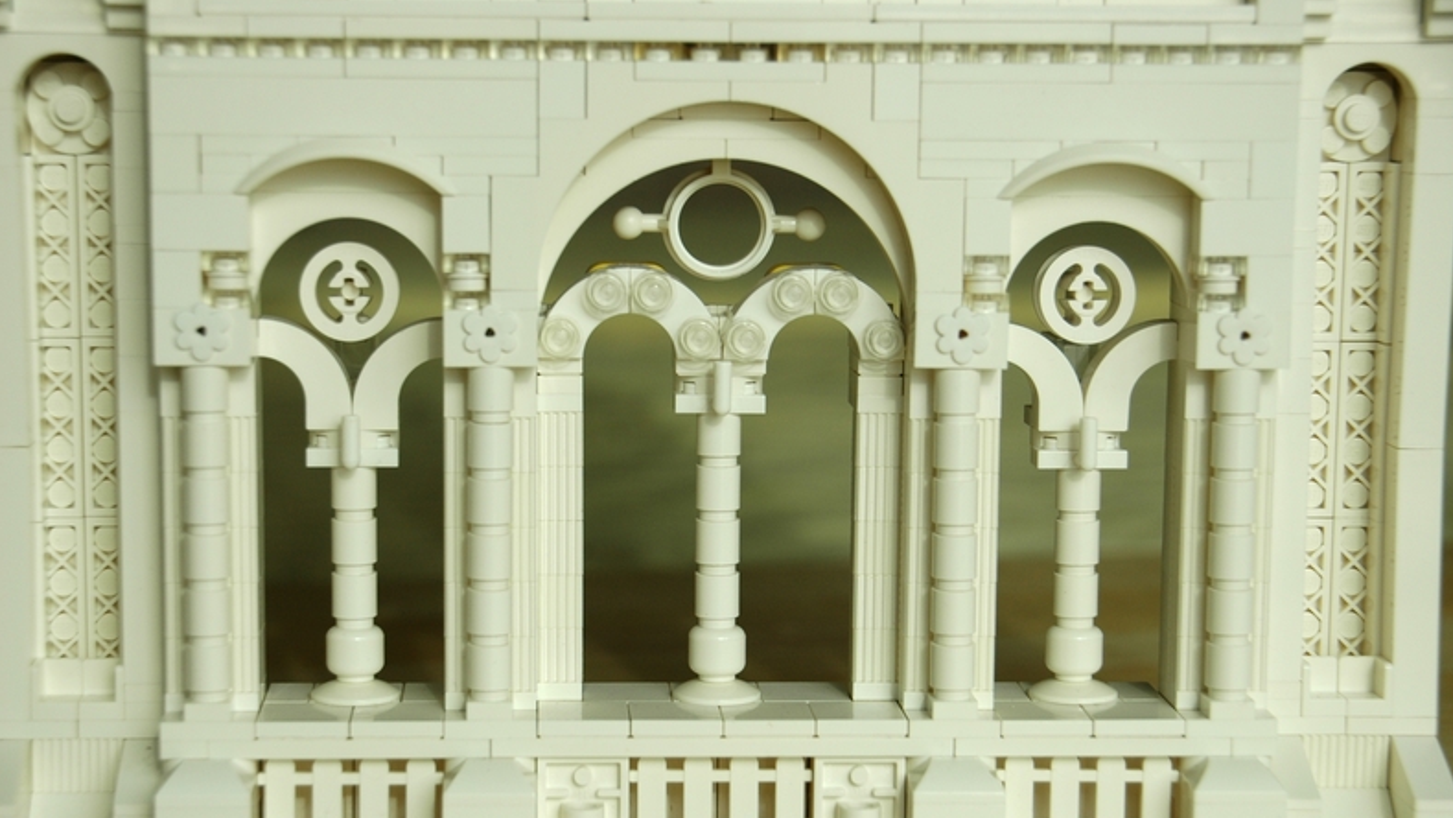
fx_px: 3373
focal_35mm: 88
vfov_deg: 13.8
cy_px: 435
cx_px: 729
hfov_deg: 24.3
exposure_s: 1/125
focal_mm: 55
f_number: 4.8
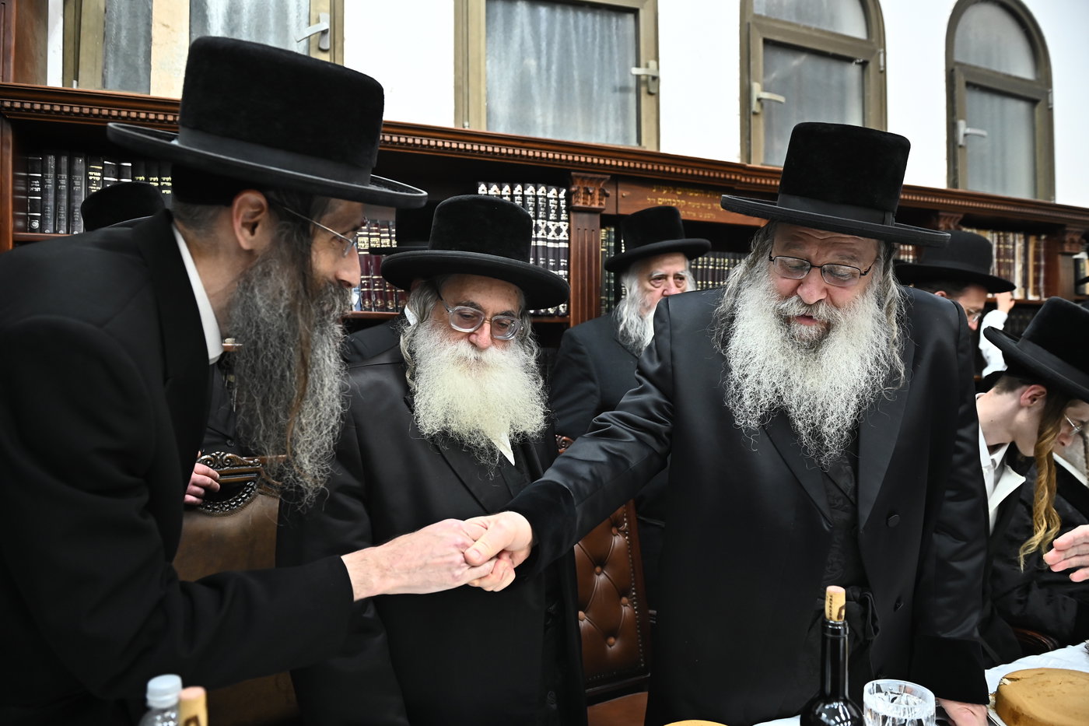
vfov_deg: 53.1
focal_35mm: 24
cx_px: 544
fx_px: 726
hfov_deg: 73.8
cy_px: 363
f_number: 3.5
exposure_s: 1/200
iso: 2000
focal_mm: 24
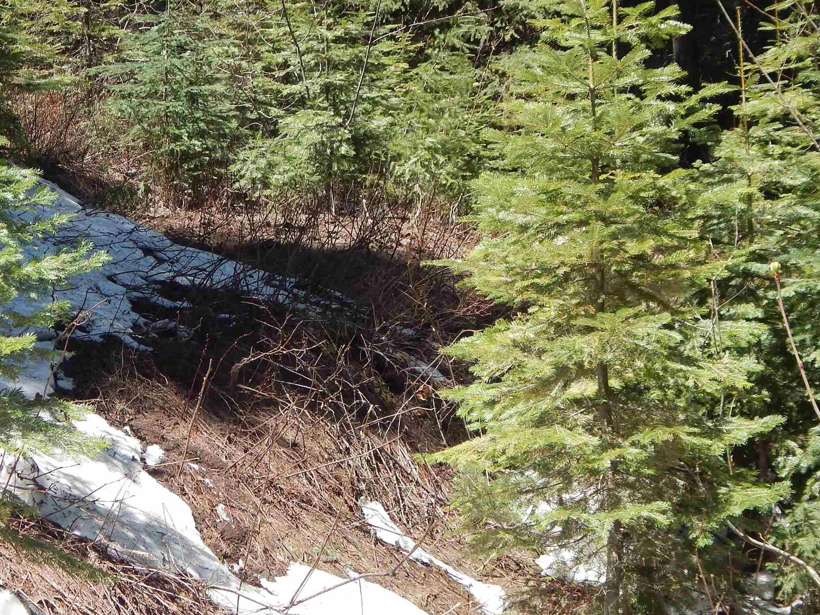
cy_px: 239
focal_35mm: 93
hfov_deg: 21.0
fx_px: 2203
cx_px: 286
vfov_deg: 15.9
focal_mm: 10.9
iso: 125
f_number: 4
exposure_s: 1/400
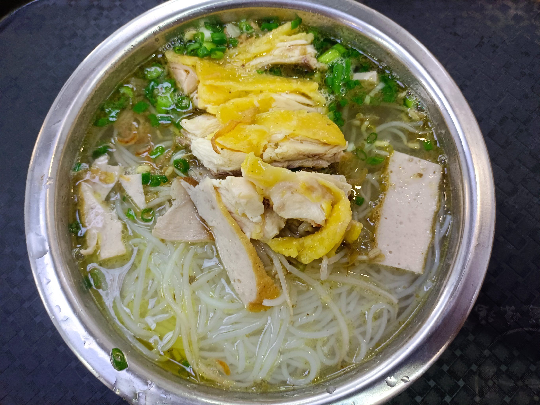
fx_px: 390
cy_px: 202
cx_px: 270
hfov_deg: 69.4
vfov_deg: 54.9
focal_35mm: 25
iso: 1187
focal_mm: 4.71
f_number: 1.79
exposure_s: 1/33.3
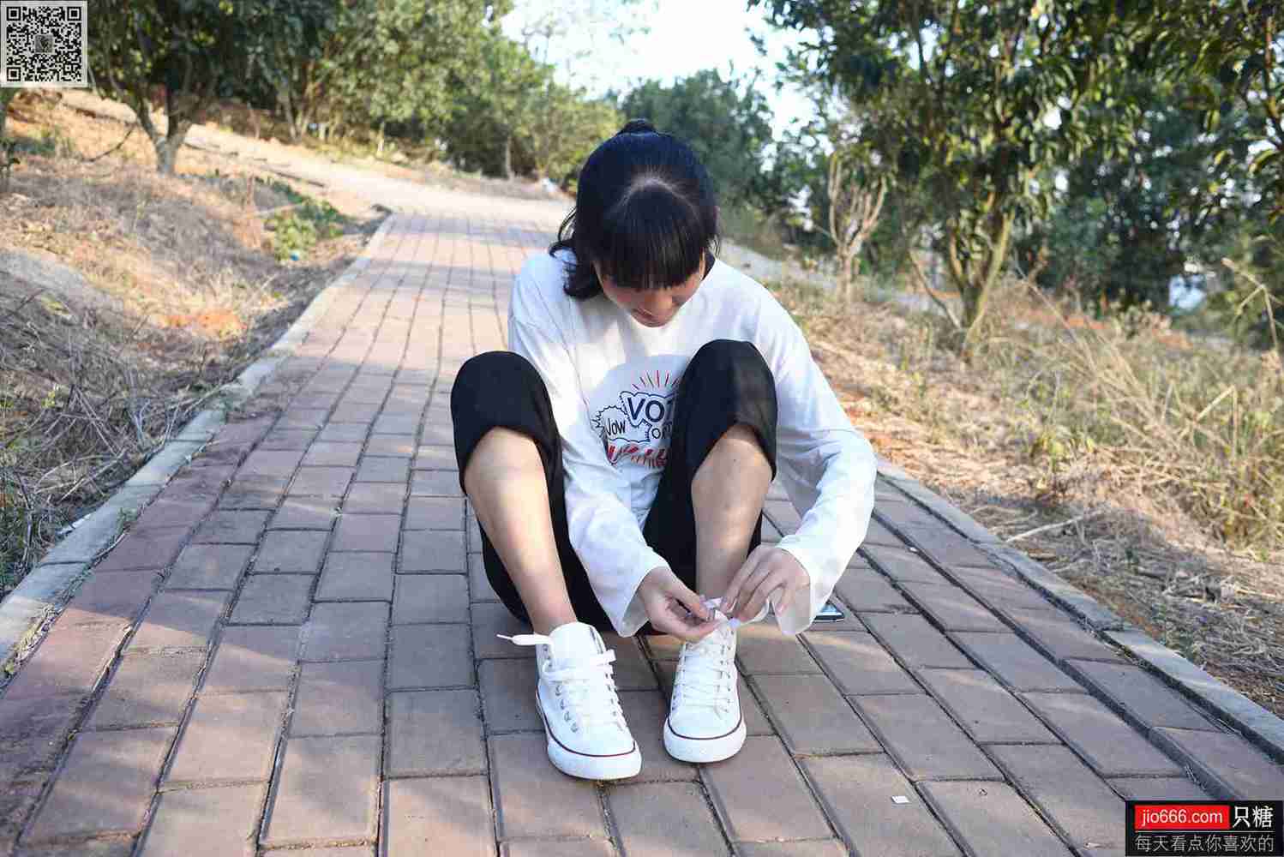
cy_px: 428
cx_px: 642
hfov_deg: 54.4
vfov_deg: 37.9
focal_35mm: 35
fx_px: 1249
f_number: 5.6
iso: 160
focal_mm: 35
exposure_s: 1/100
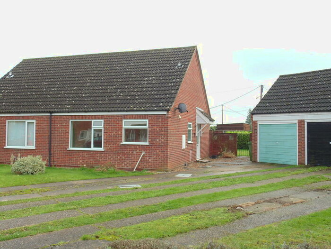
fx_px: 325
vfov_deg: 41.8
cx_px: 166
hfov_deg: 54.0
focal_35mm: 34
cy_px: 124
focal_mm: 6.2
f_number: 3.4
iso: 80
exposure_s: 1/125
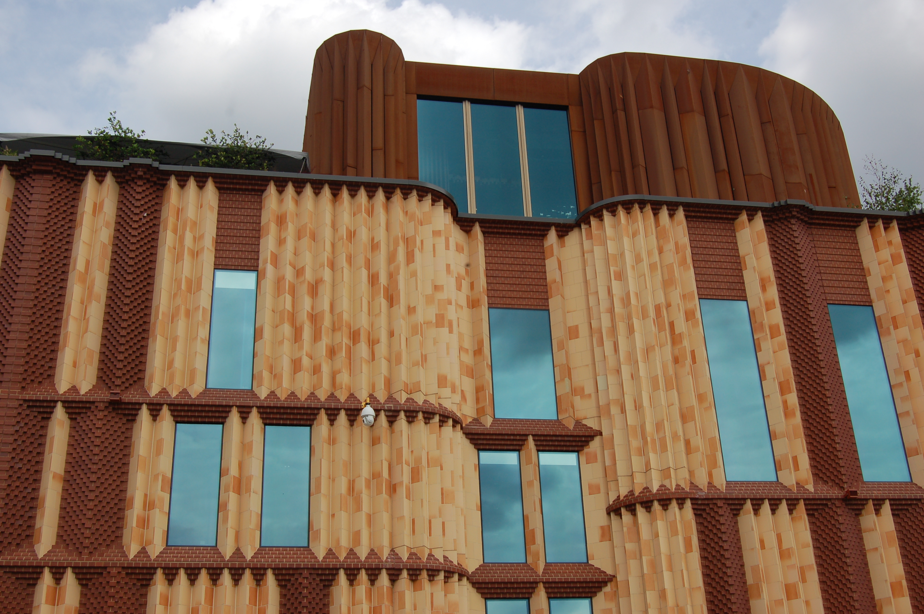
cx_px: 462
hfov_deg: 46.4
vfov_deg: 31.8
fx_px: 1077
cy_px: 307
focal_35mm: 42
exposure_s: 1/400
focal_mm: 28
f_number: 10
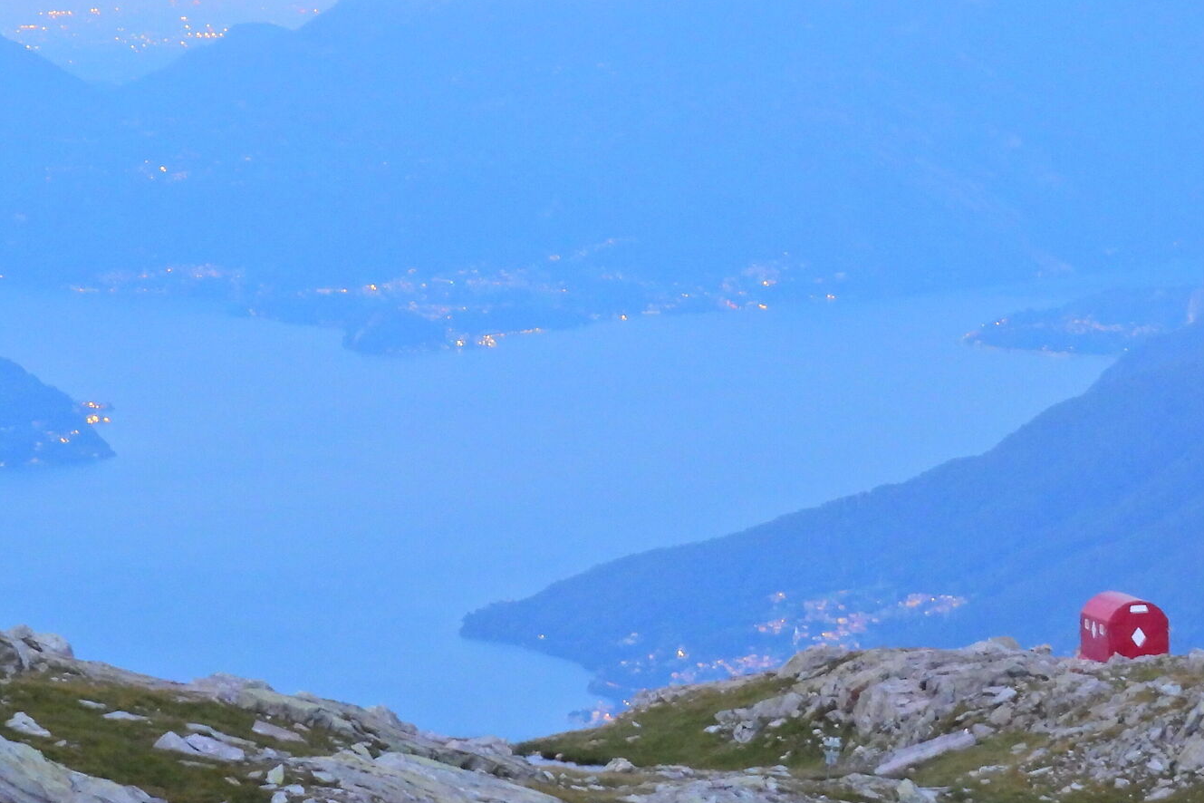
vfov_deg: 6.4
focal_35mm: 216
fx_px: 7223
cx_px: 550
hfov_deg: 9.5
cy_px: 477
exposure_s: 2.5
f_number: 8
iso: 400
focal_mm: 20.5
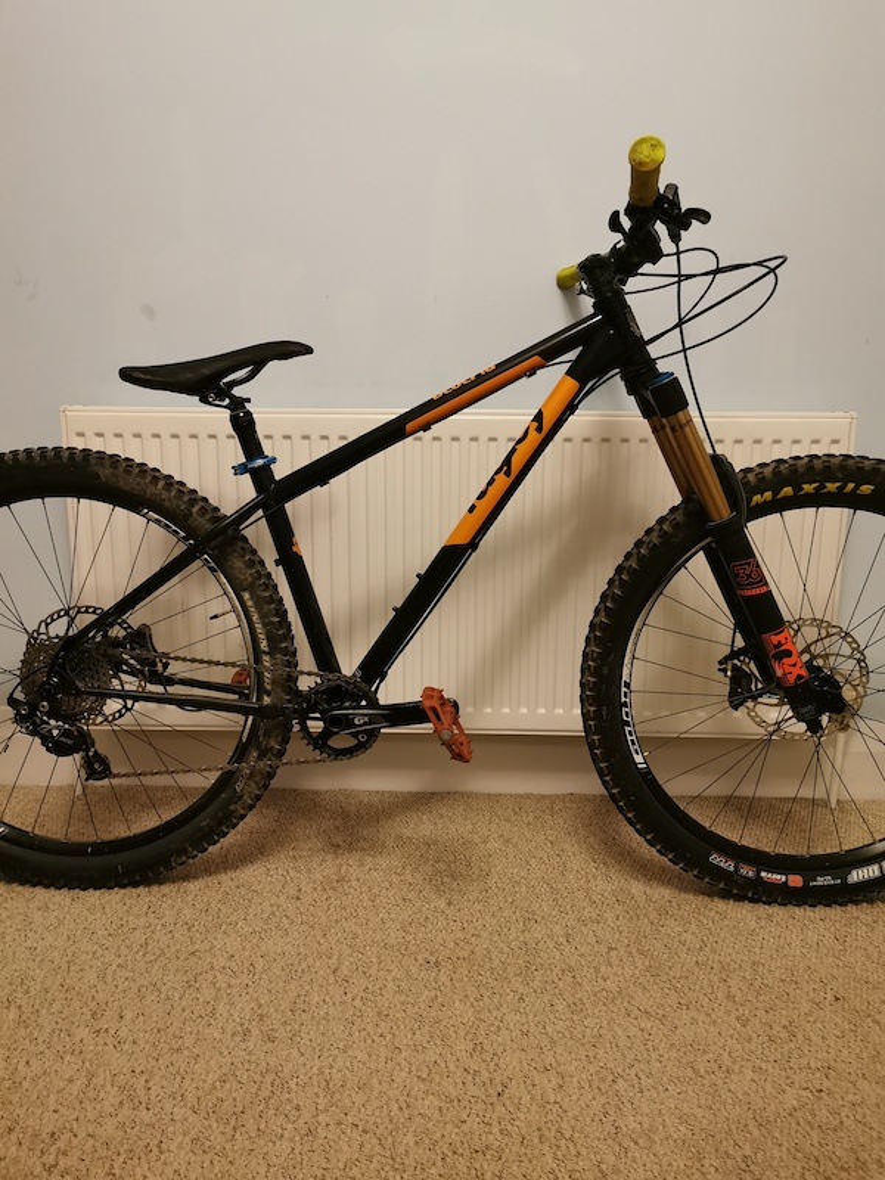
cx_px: 442
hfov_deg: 51.4
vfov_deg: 65.3
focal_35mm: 27
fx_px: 920
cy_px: 590
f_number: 1.6
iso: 640
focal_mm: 5.56
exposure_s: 1/25
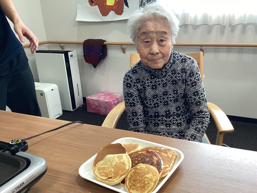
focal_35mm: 34
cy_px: 100
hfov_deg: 53.9
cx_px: 139
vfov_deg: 41.8
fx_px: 252
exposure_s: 1/50
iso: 64
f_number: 2.4
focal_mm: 3.3
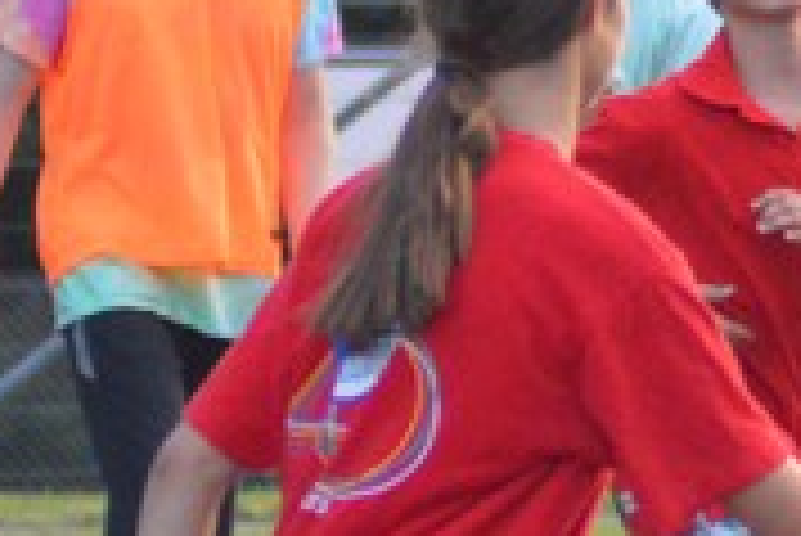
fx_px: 21087
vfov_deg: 1.5
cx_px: 1552
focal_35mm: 947
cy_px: 466
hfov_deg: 2.2
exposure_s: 1/1000
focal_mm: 110
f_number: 4
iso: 3200
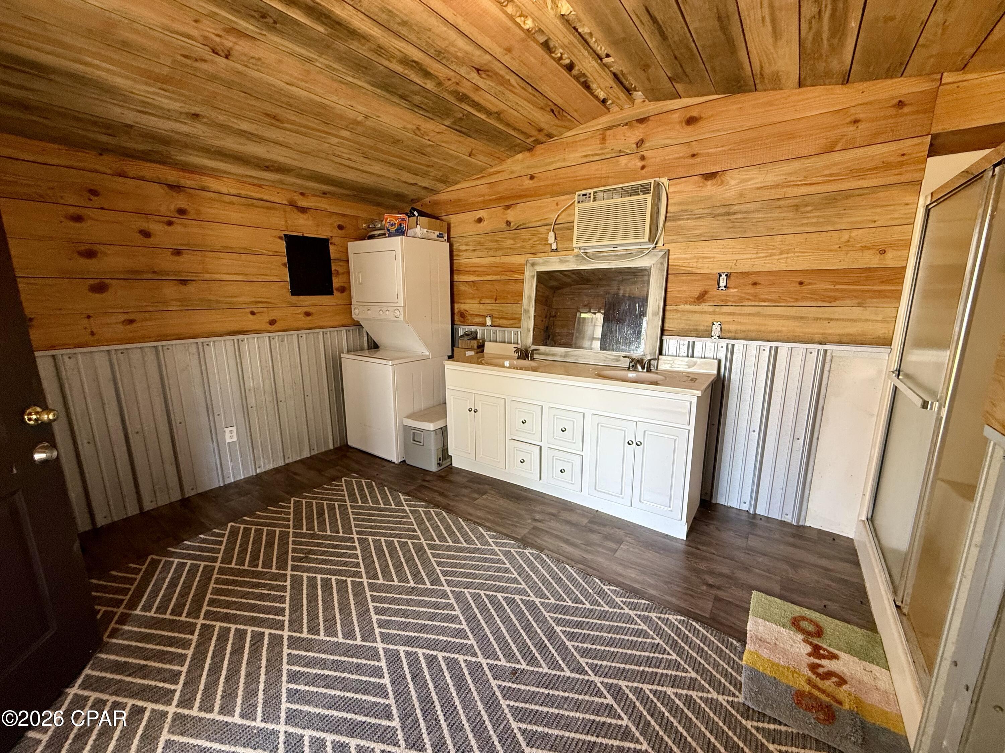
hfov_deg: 102.1
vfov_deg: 85.7
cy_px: 376
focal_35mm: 14
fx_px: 406
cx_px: 502
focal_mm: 2.22
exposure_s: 1/99
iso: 200
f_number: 2.2
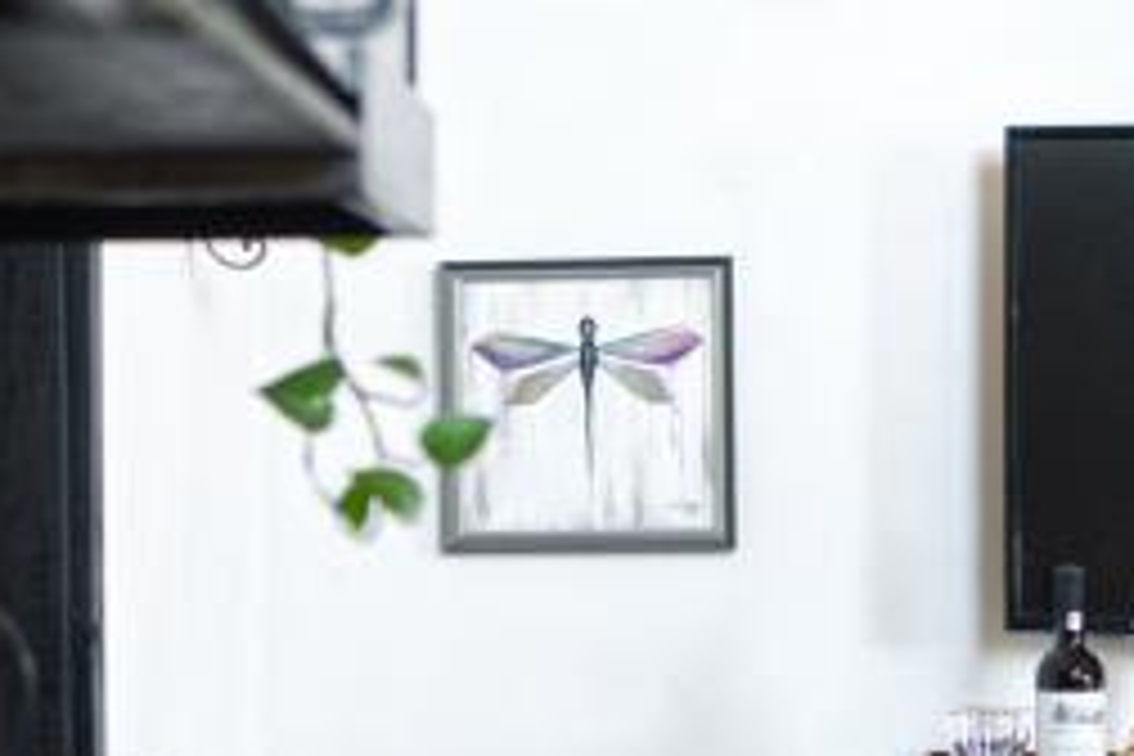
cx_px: 284
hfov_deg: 17.1
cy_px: 520
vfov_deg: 11.5
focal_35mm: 119
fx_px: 3748
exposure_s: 1/200
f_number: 1.8
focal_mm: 50
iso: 4000
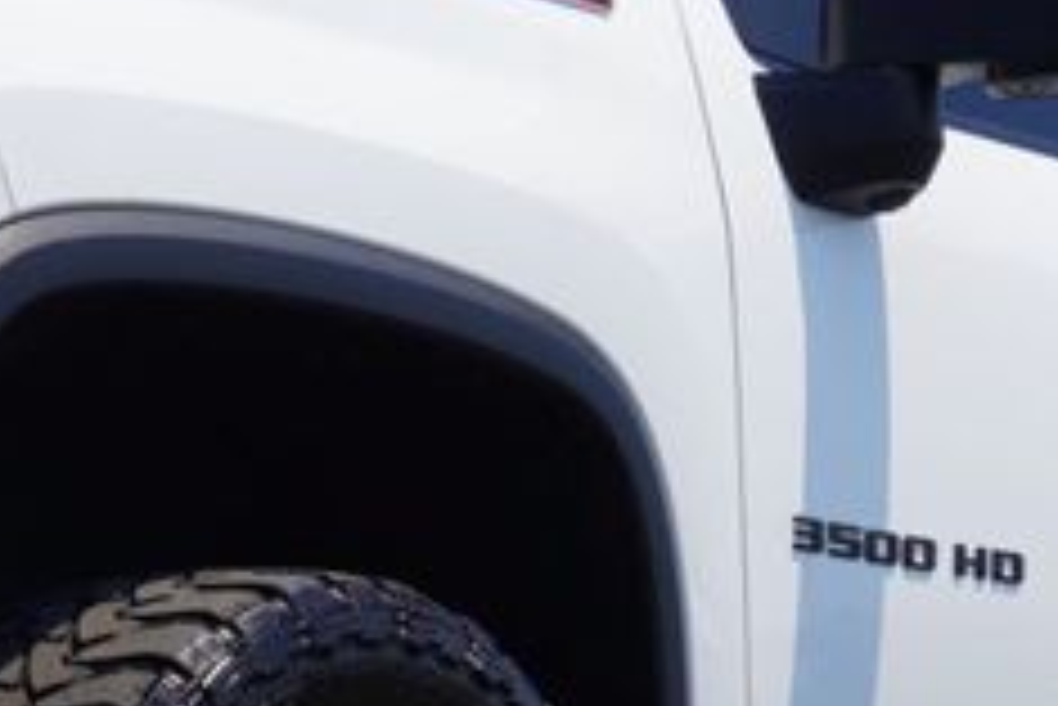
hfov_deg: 13.0
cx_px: 144
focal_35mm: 157
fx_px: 4617
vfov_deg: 8.7
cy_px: 486
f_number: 11
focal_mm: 24
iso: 100
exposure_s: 1/200
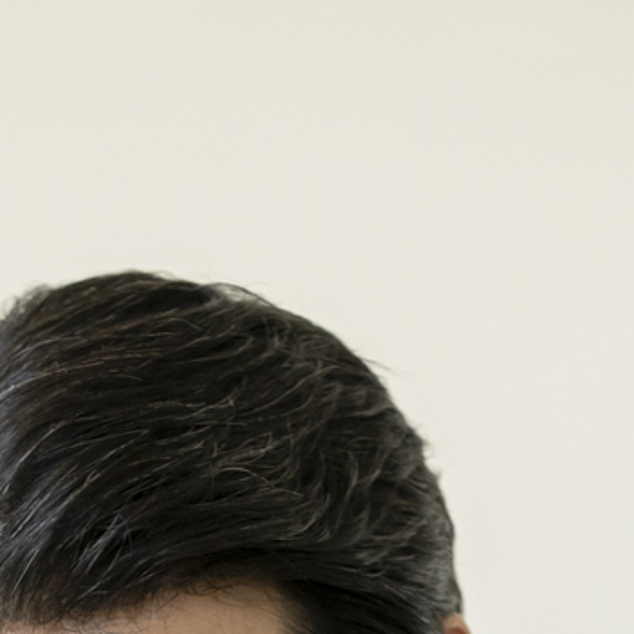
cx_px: -515
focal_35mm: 504
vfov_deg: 3.5
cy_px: 1132
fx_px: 10444
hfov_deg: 3.5
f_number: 2.8
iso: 800
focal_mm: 104
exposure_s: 1/320
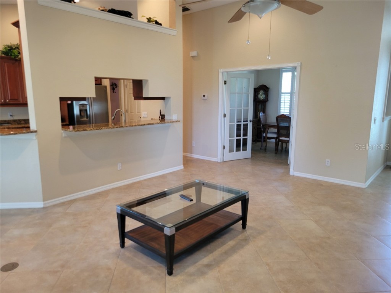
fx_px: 294
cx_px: 196
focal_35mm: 26
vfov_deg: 53.1
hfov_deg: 67.3
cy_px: 146
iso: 250
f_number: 1.8
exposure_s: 1/60
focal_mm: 5.4
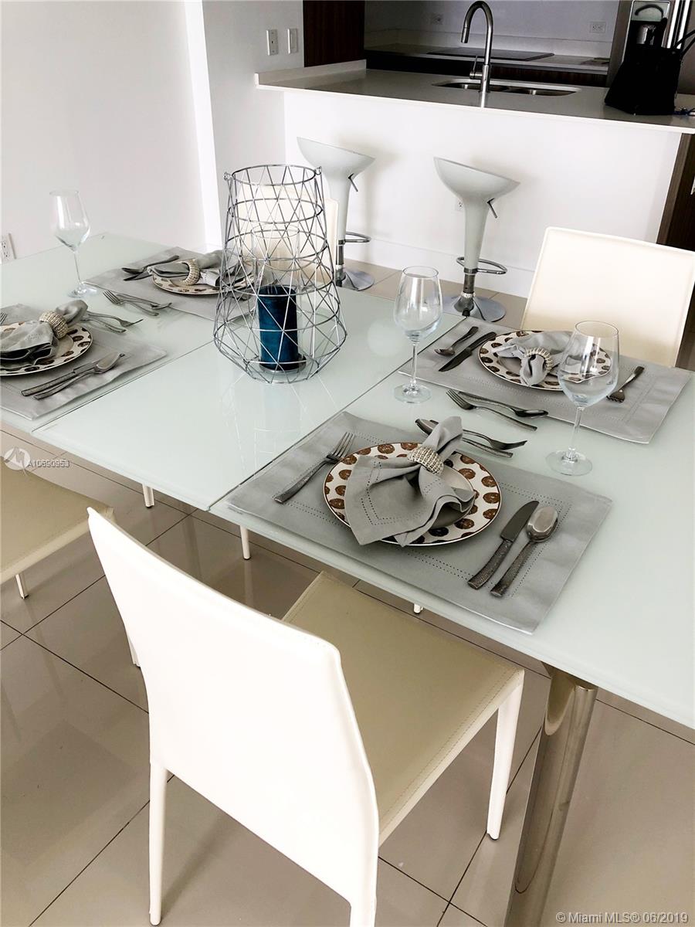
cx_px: 348
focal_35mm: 29
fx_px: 776
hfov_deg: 48.2
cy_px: 464
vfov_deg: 61.7
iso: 32
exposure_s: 1/30
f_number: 1.8
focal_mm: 3.99
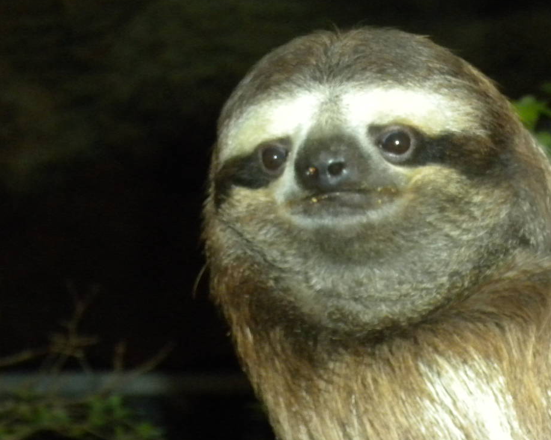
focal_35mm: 203
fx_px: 3309
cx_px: 278
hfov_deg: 9.5
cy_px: 164
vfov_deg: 7.6
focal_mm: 21
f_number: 5.1
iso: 400
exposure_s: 1/30
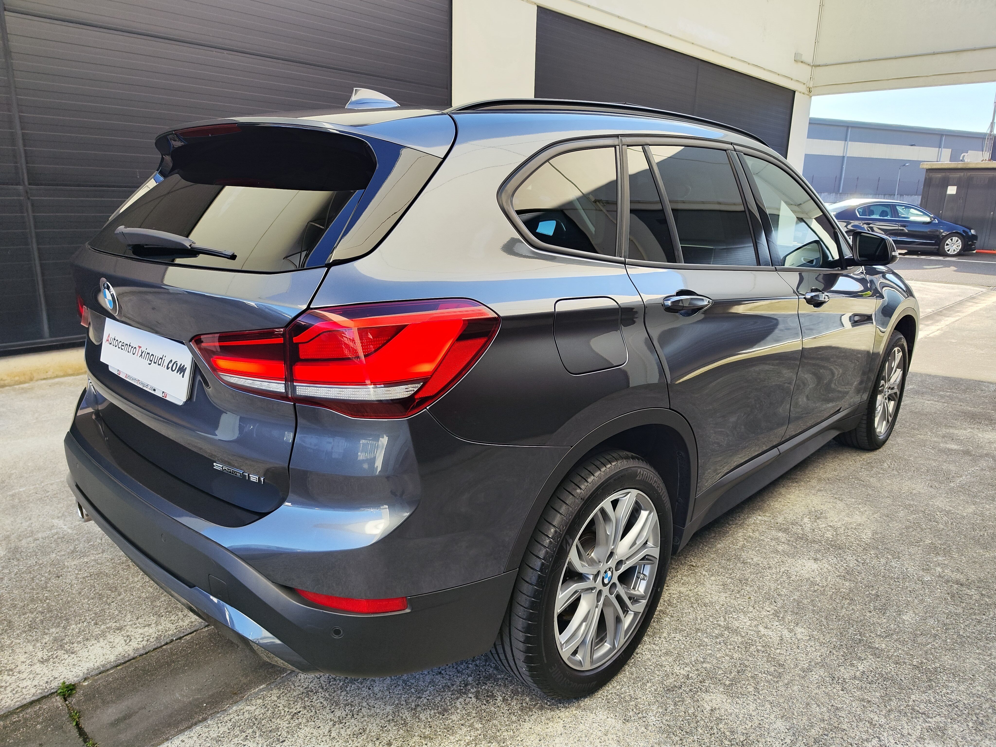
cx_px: 498
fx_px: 662
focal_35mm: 23
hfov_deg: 73.9
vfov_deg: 58.9
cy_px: 374
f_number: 1.69
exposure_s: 1/324
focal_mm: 7.01
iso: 50
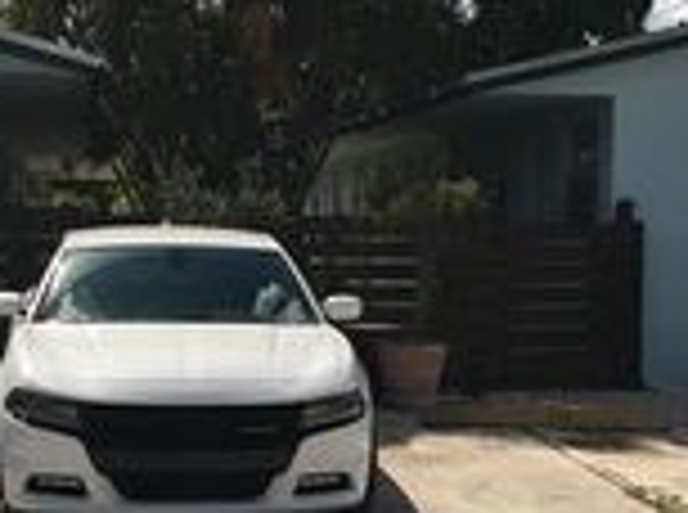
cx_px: 373
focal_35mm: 95
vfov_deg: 15.4
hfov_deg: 20.7
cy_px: 403
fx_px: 1884
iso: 25
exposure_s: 1/3205
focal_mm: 4.15
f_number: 2.2
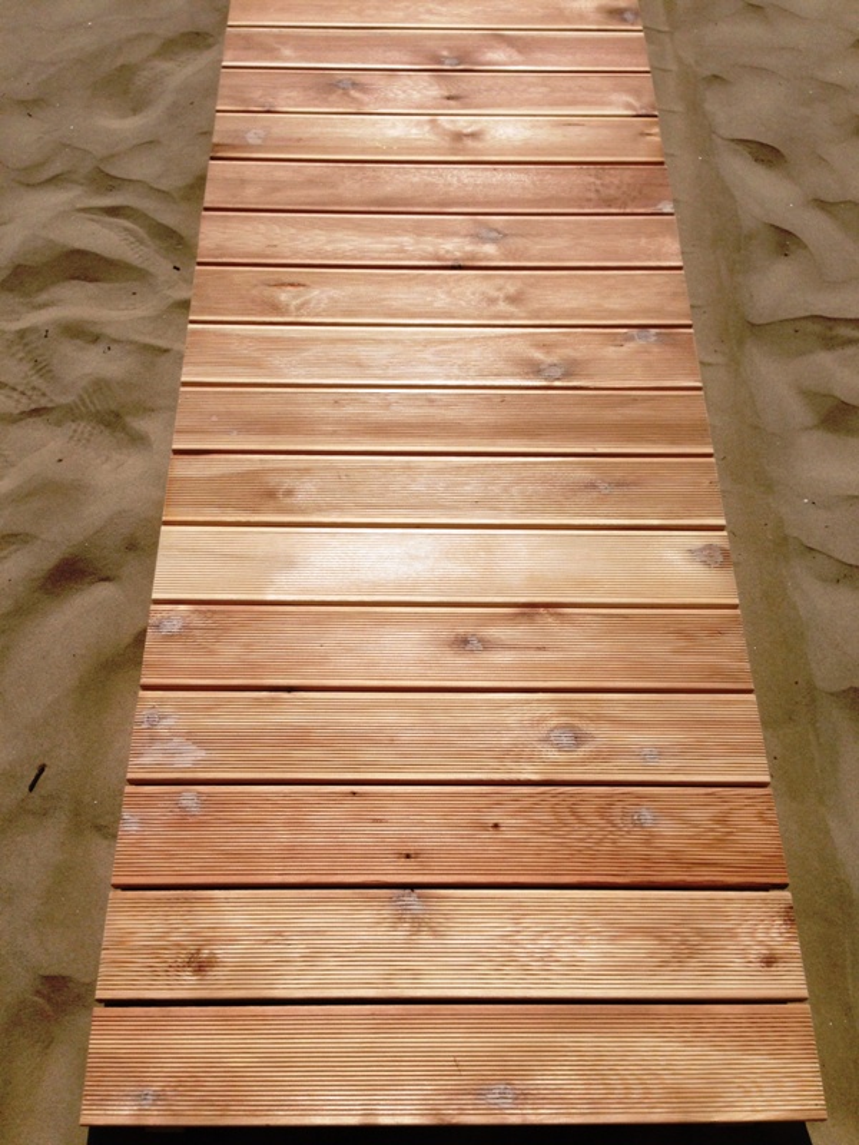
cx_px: 430
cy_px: 572
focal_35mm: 33
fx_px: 1092
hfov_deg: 42.9
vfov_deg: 55.4
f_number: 2.4
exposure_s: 1/5435
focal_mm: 4.12
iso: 50
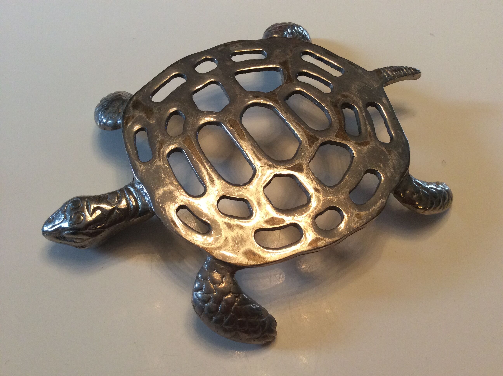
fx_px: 464
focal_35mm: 32
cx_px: 252
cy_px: 188
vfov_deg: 44.1
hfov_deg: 56.9
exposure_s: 1/25
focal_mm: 3.3
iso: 125
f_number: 2.4
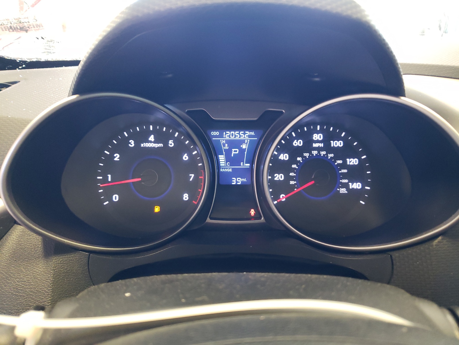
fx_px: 345
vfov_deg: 53.1
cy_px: 172
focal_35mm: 26
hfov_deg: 67.3
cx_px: 230
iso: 260
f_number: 1.5
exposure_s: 1/40
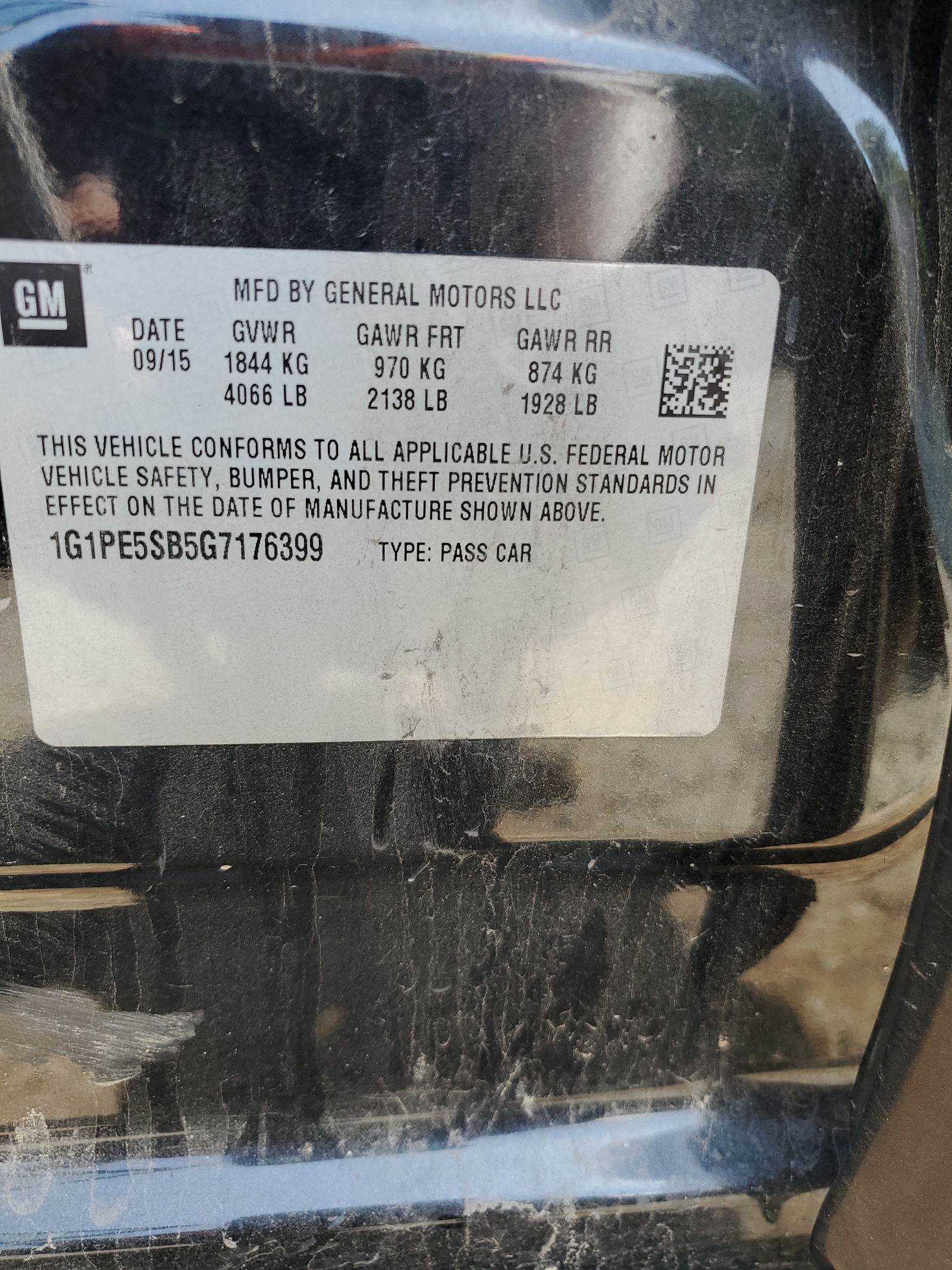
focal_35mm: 26
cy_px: 635
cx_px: 476
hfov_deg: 53.1
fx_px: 953
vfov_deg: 67.3
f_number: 1.5
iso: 50
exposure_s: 1/233
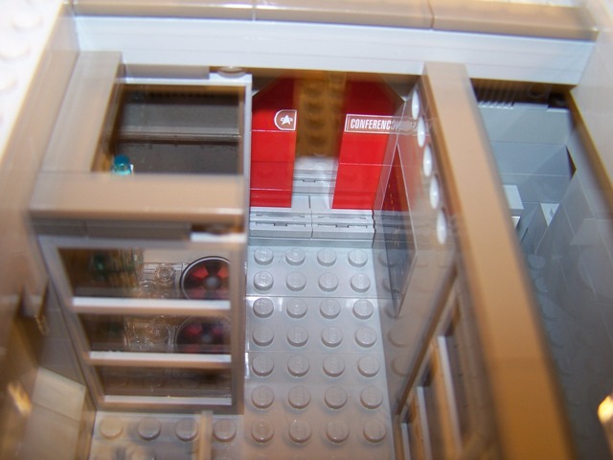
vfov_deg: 37.7
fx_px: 673
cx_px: 306
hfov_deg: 49.0
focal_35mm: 38
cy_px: 230
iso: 80
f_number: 2.8
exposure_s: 1/2
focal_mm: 6.3
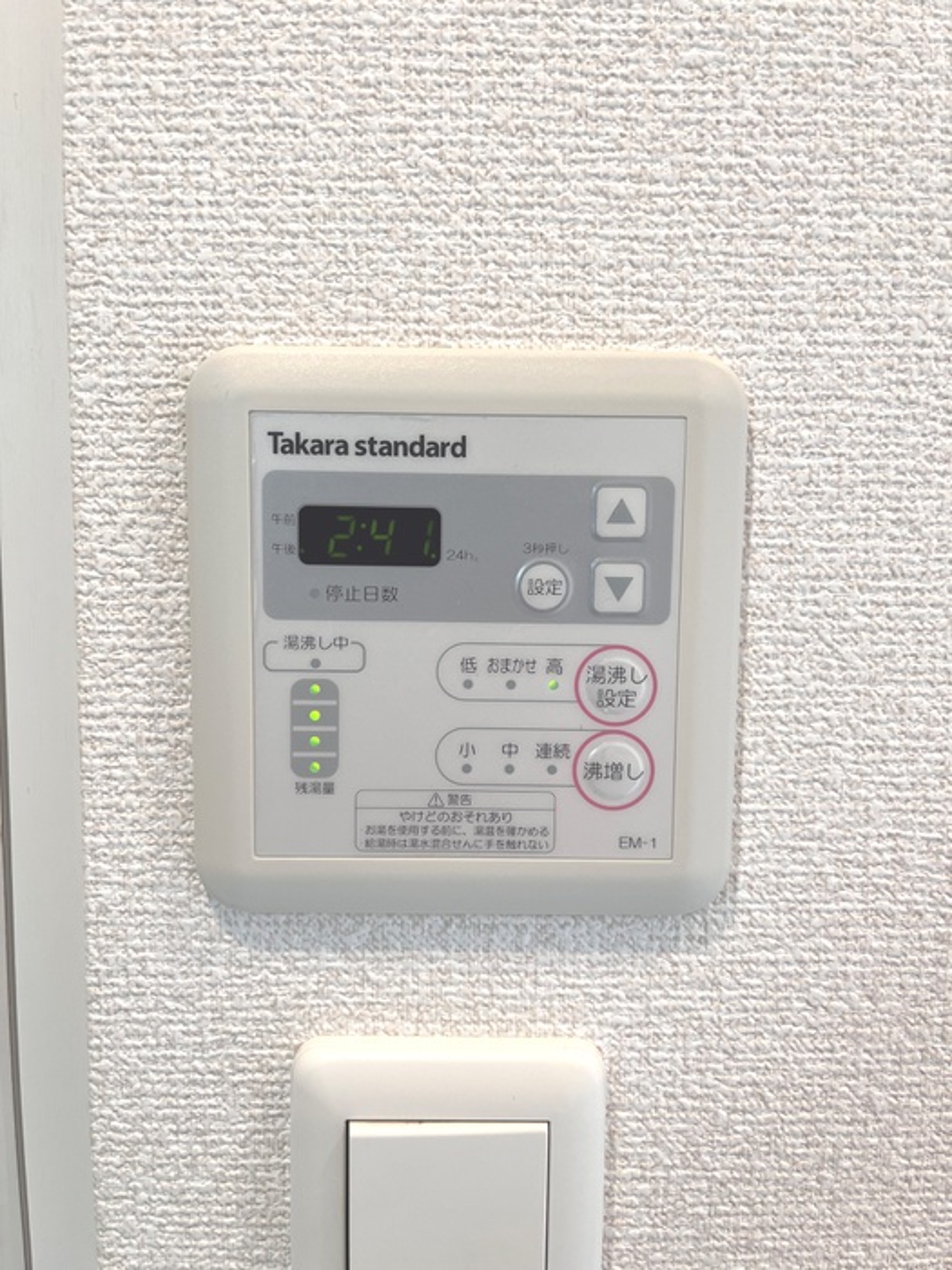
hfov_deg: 53.1
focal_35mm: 26
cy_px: 635
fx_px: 953
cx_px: 476
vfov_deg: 67.3
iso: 125
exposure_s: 1/120
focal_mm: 5.1
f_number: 1.6
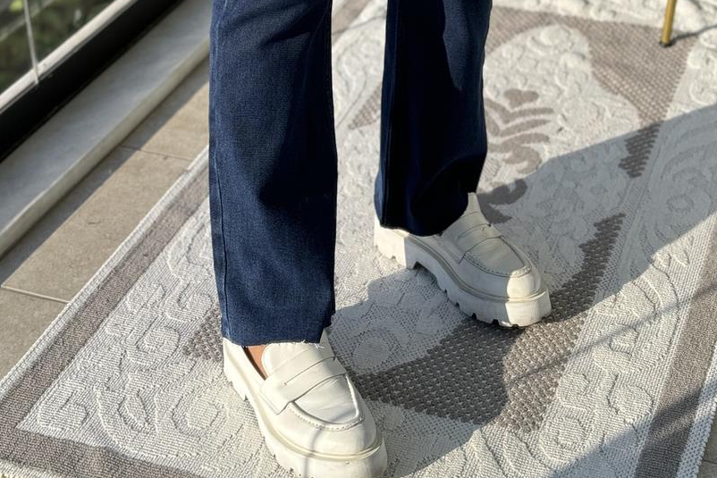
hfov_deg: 24.5
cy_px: -89
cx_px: 362
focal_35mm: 83
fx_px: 1653
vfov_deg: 15.9
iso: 64
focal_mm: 6.76
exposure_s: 1/495
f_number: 1.78
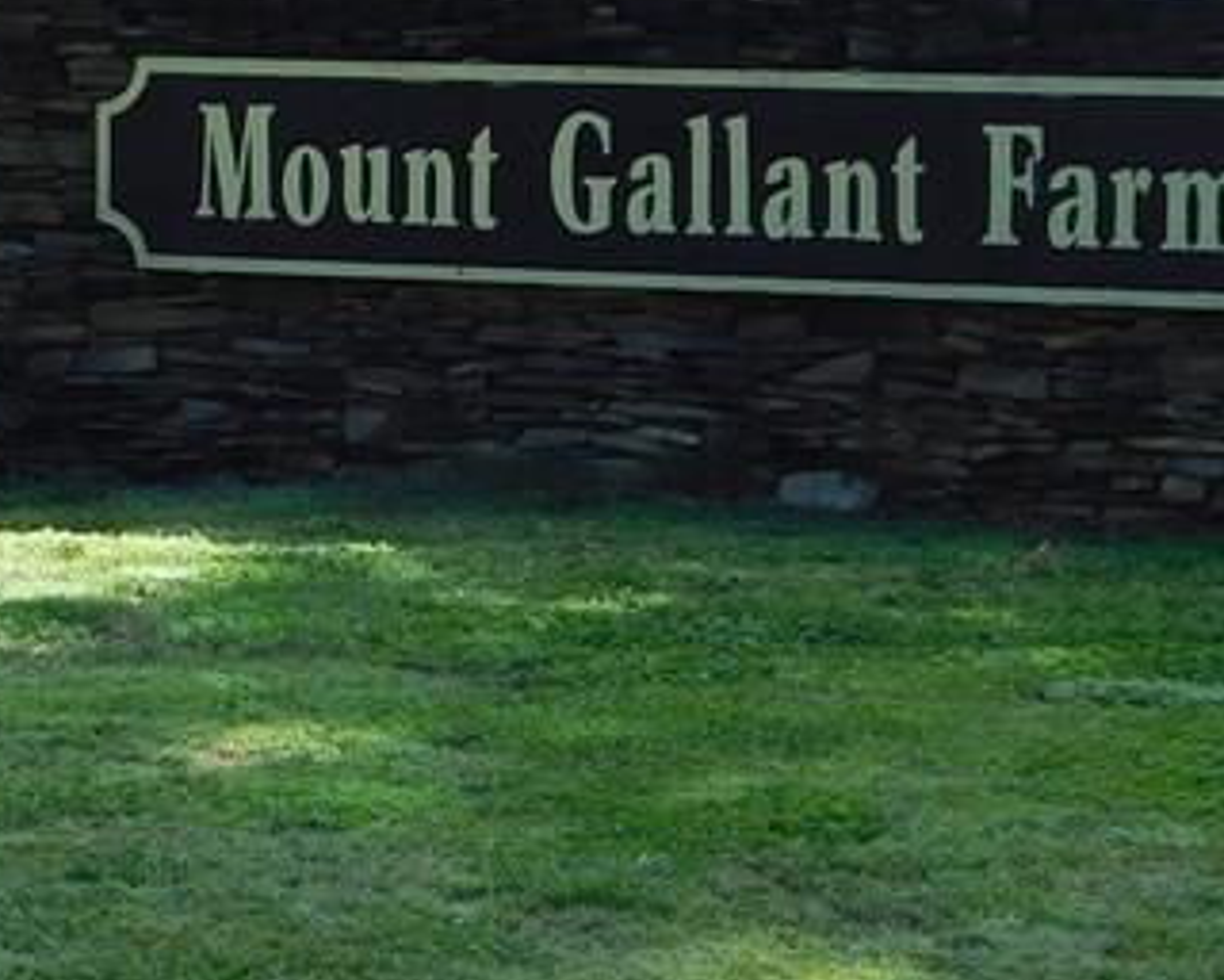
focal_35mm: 184
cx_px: 310
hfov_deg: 10.5
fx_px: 6666
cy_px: 337
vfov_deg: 8.4
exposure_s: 1/400
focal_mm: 10.4
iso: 125
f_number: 4
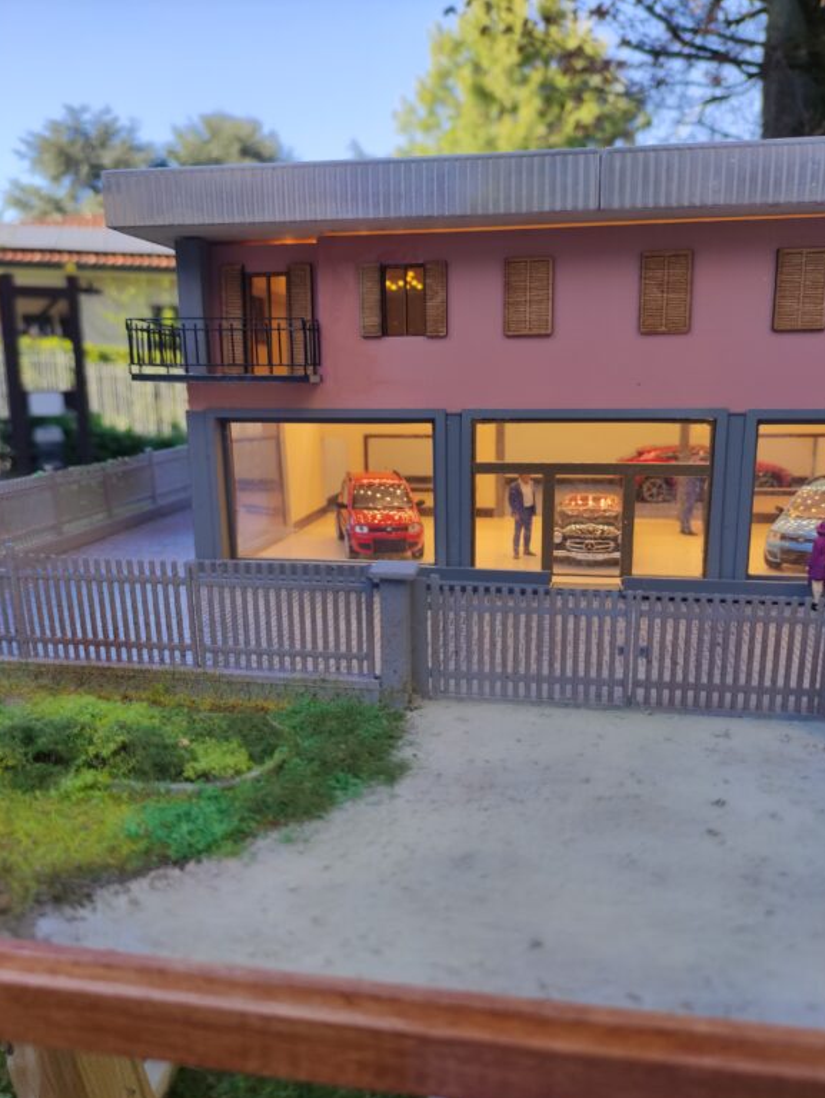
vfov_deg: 67.2
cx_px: 418
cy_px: 568
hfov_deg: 53.1
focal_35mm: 26
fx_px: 825
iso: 50
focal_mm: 5.43
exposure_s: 1/476
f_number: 1.89
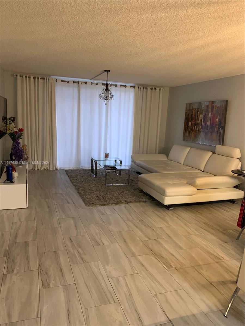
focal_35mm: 26
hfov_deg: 53.1
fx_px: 245
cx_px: 122
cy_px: 163
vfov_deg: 67.3
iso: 400
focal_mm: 4.25
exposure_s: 1/30
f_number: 1.8
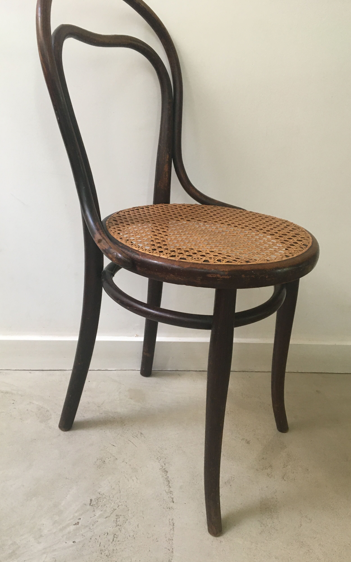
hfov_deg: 40.6
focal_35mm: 31
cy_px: 282
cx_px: 167
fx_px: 474
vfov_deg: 61.2
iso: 125
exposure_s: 1/33
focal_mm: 4.15
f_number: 2.2
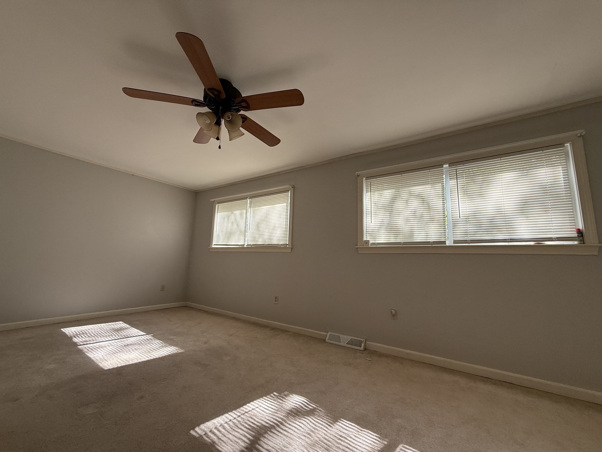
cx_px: 301
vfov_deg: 85.7
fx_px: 243
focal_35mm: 14
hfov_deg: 102.1
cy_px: 226
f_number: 2.2
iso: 100
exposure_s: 1/99
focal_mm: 2.22
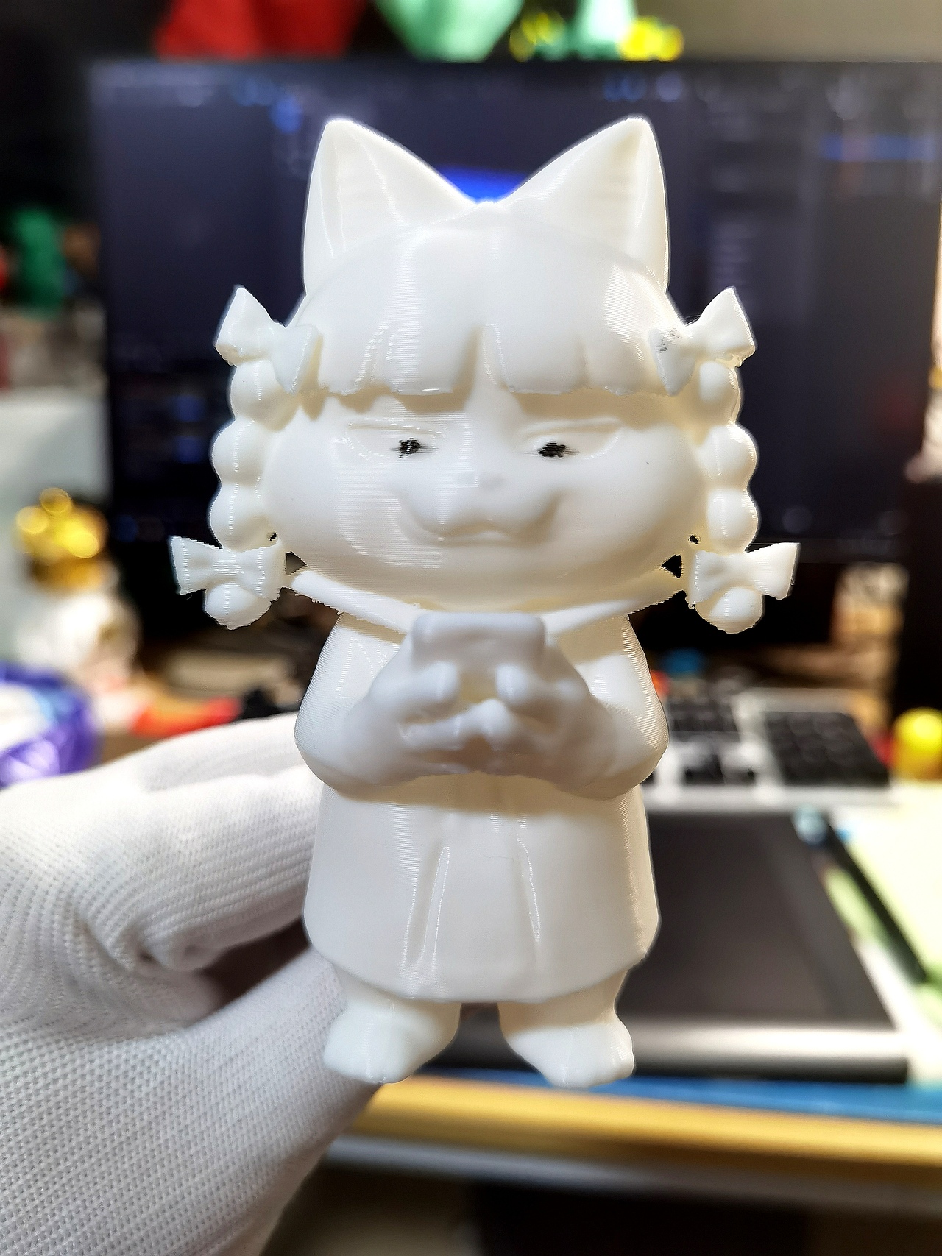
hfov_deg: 51.3
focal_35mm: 27
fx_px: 980
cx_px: 471
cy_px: 628
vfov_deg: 65.3
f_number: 1.9
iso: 400
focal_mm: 6.71
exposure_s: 1/120
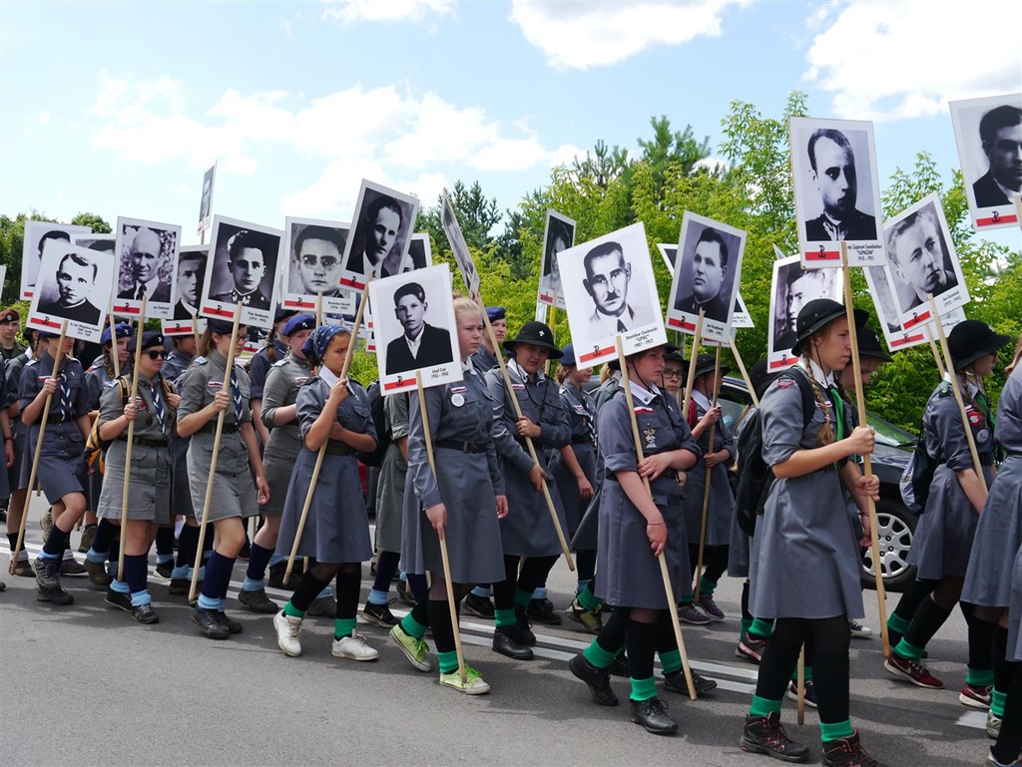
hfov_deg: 46.8
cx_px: 511
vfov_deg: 36.0
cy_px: 384
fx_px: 1182
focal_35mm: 40
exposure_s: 1/250
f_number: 7.1
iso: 160
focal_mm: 20
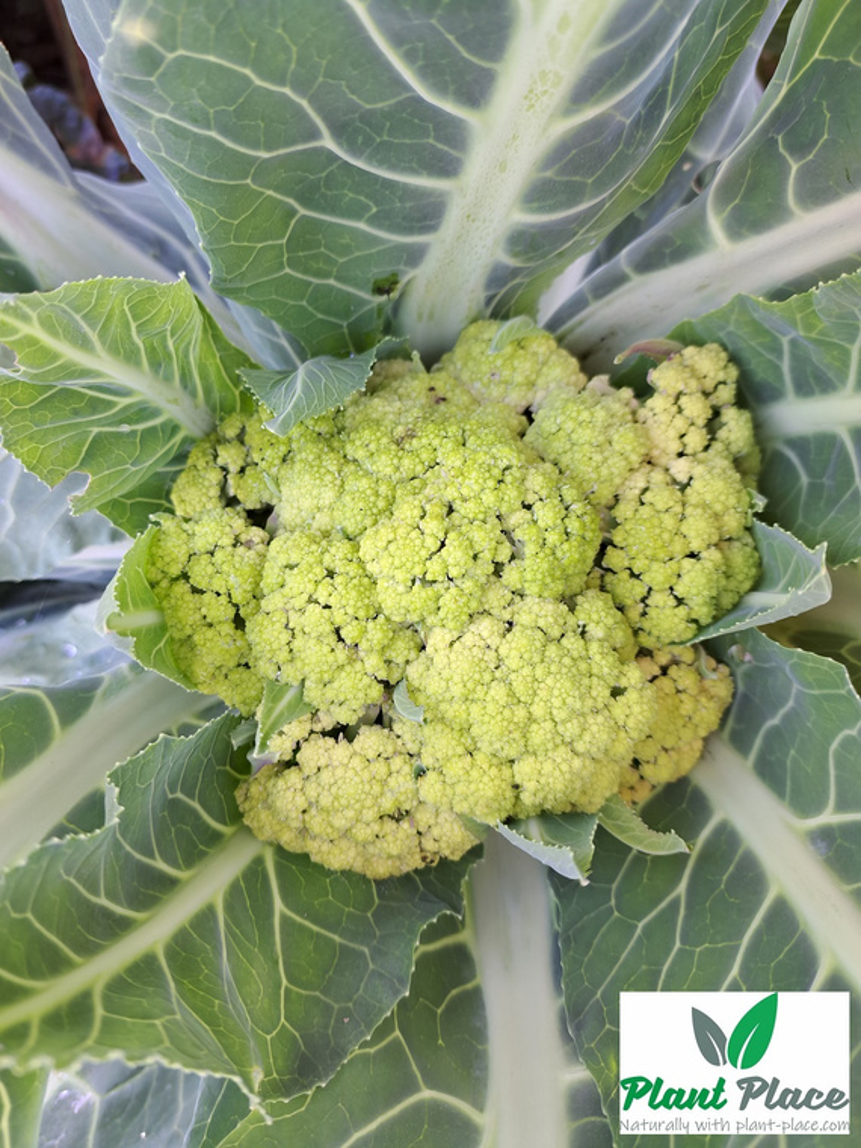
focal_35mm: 24
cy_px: 574
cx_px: 430
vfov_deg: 71.6
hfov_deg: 56.8
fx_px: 796
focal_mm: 5.23
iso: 50
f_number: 1.8
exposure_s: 1/50
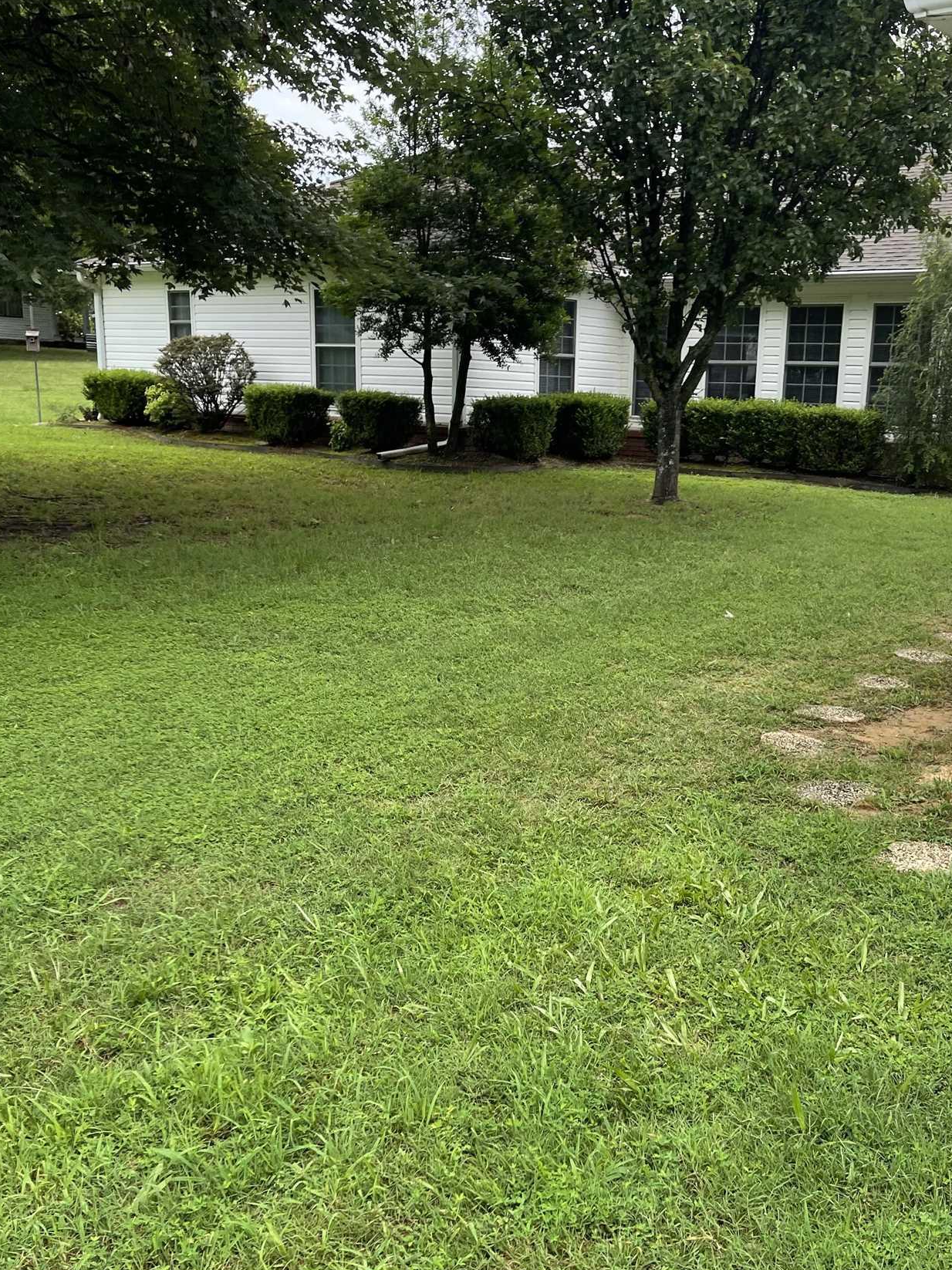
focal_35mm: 35
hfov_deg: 40.3
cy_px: 771
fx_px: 1284
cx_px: 613
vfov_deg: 52.2
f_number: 1.6
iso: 32
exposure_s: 1/916
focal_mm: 5.1
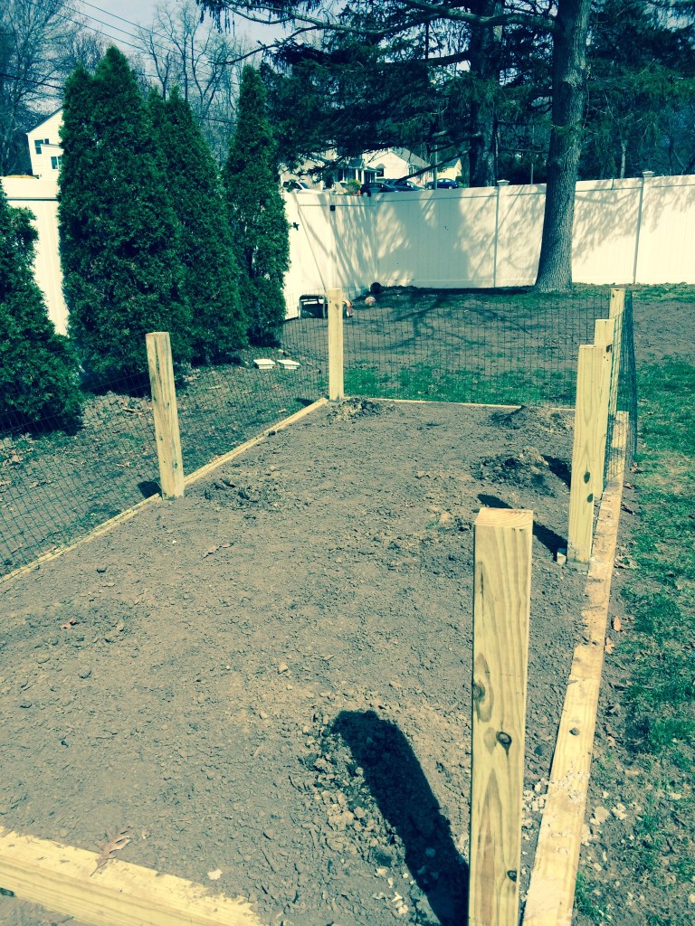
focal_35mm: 30
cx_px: 348
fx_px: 803
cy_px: 463
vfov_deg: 60.0
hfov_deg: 46.8
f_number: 2.2
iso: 40
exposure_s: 1/2053
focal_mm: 4.12
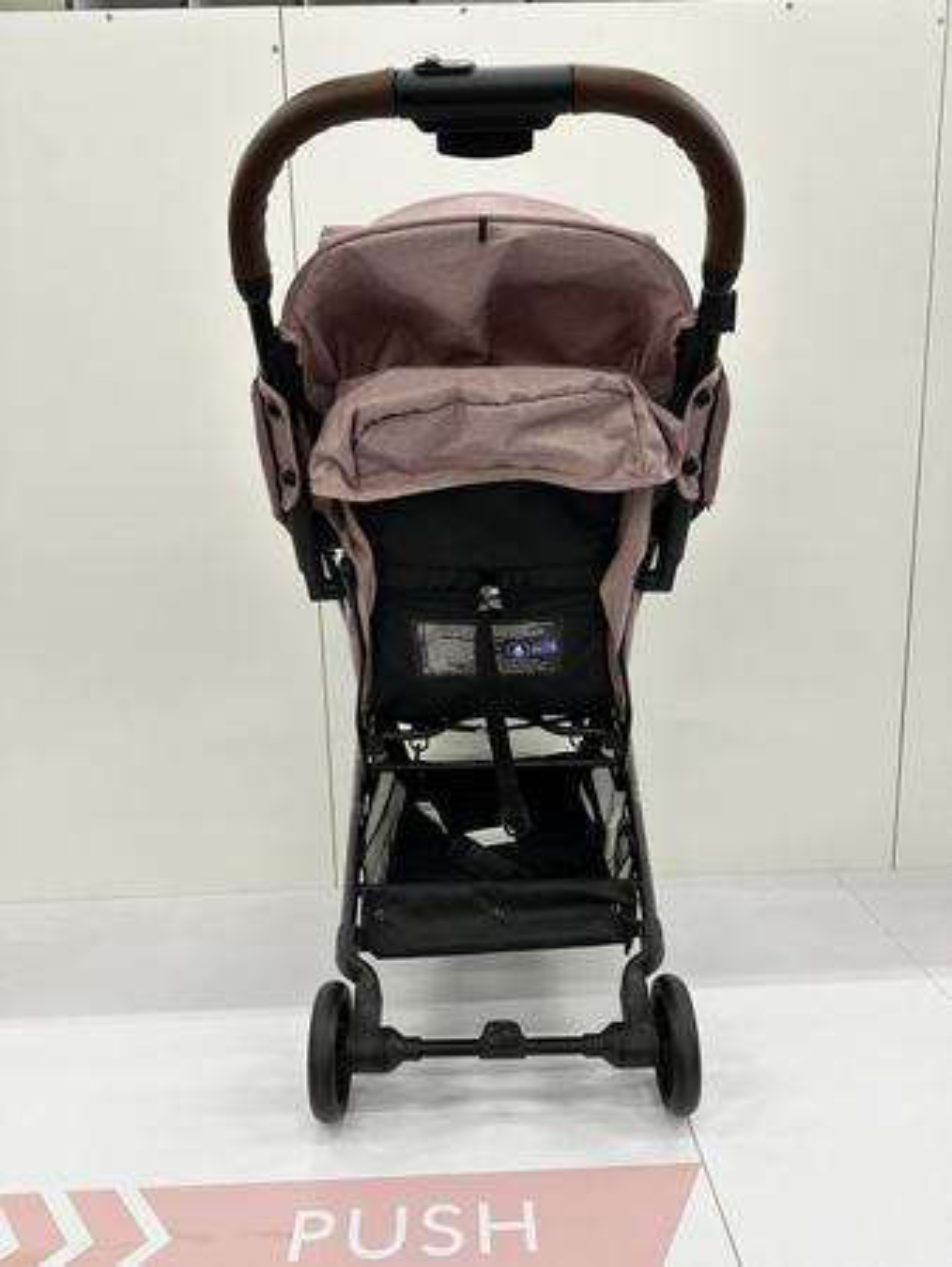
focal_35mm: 24
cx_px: 476
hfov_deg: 56.9
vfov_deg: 71.6
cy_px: 634
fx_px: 879
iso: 125
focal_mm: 6.86
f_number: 1.78
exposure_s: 1/50
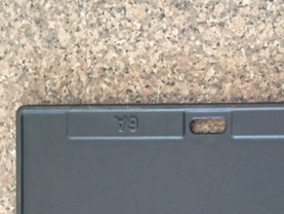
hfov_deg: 28.5
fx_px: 550
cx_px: 216
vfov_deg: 21.2
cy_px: 215
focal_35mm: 67
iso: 250
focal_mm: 4.15
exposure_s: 1/15
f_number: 2.2
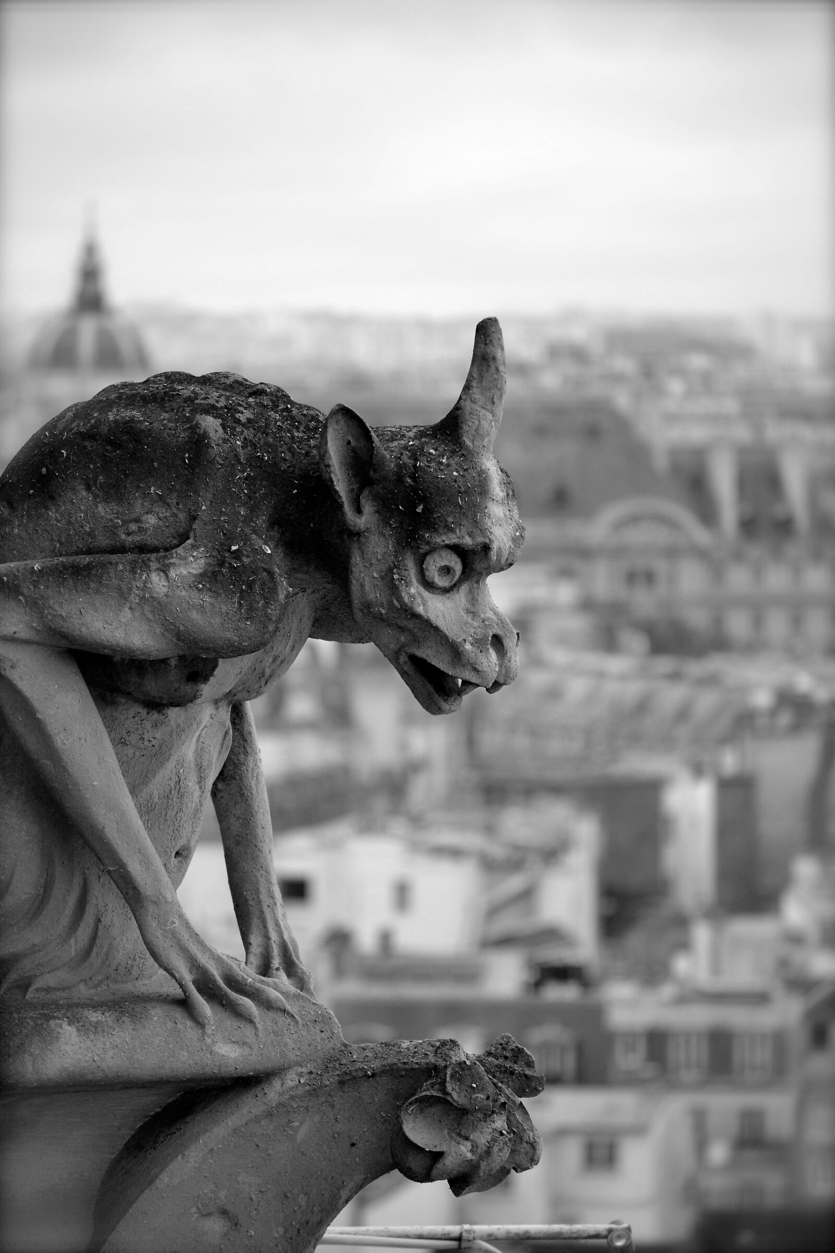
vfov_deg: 13.4
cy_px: 626
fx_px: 5323
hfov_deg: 9.0
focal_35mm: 153
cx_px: 418
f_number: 4.5
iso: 400
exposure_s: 1/320
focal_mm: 102
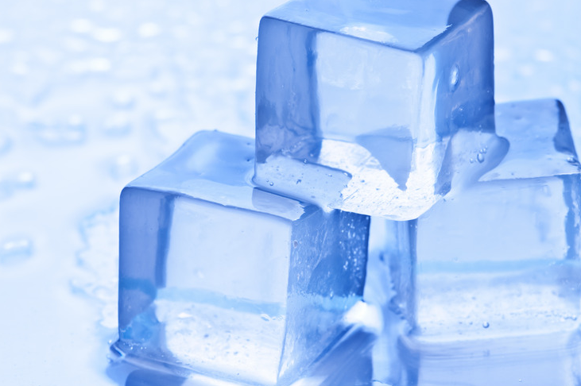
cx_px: 337
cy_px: 189
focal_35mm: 205
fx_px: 3300
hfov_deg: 10.1
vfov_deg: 6.7
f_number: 11
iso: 200
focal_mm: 105
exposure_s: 1/30
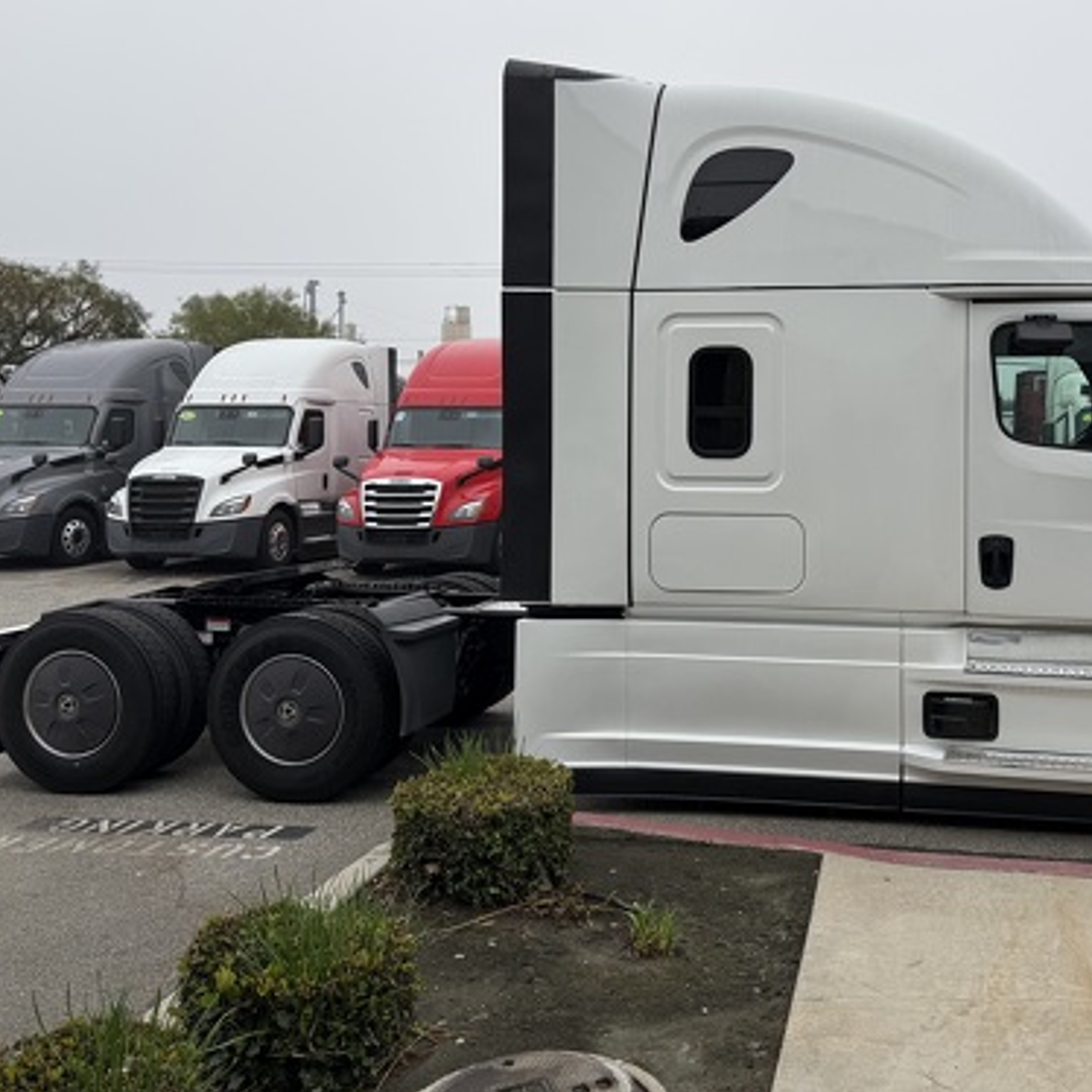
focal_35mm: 34
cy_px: 447
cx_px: 745
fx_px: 1213
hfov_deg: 47.5
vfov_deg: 48.2
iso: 80
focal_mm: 6.76
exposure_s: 1/1689
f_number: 1.78
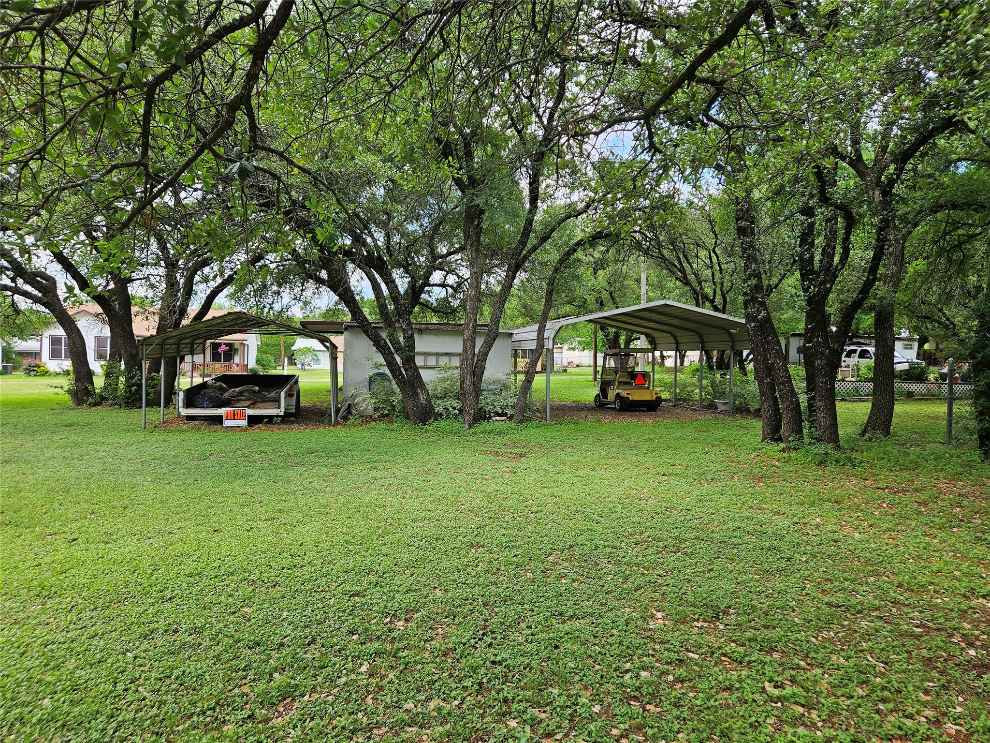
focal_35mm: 23
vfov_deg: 58.9
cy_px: 372
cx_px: 495
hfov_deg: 73.9
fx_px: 658
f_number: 1.8
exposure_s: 1/303
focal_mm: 5.4
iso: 25
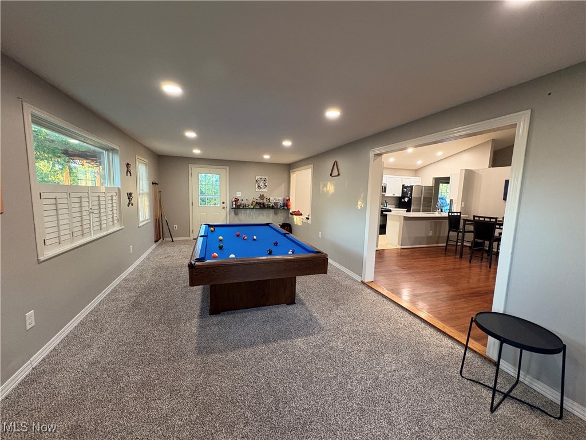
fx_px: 237
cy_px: 220
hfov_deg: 102.1
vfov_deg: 85.7
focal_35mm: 14
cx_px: 293
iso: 400
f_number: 2.2
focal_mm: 2.22
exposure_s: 1/60
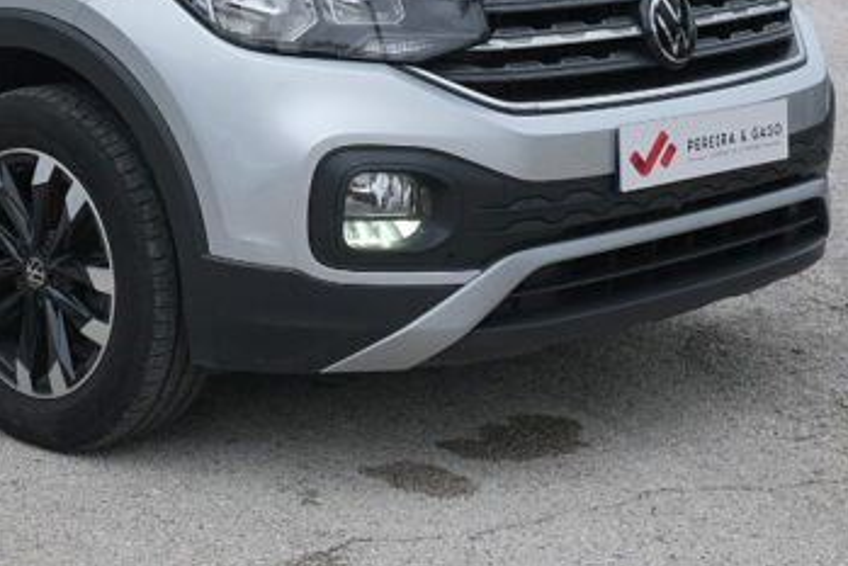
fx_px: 2003
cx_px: 114
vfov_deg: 15.8
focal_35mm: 85
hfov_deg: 23.4
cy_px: 18
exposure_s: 1/160
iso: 640
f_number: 9
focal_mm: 19.2
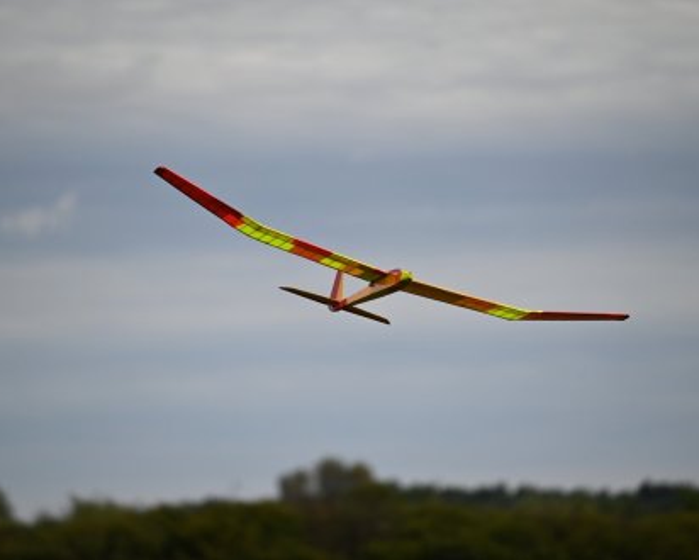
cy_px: 280
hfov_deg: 4.3
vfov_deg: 3.4
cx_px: 367
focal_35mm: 453
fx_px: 9376
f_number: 8
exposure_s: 1/4000
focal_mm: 400
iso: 640
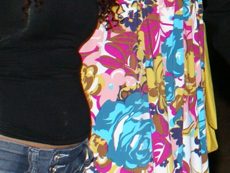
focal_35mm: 153
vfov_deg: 9.6
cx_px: 387
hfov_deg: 12.1
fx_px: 1017
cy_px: -41
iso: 400
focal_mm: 20
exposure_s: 1/60
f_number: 5.6
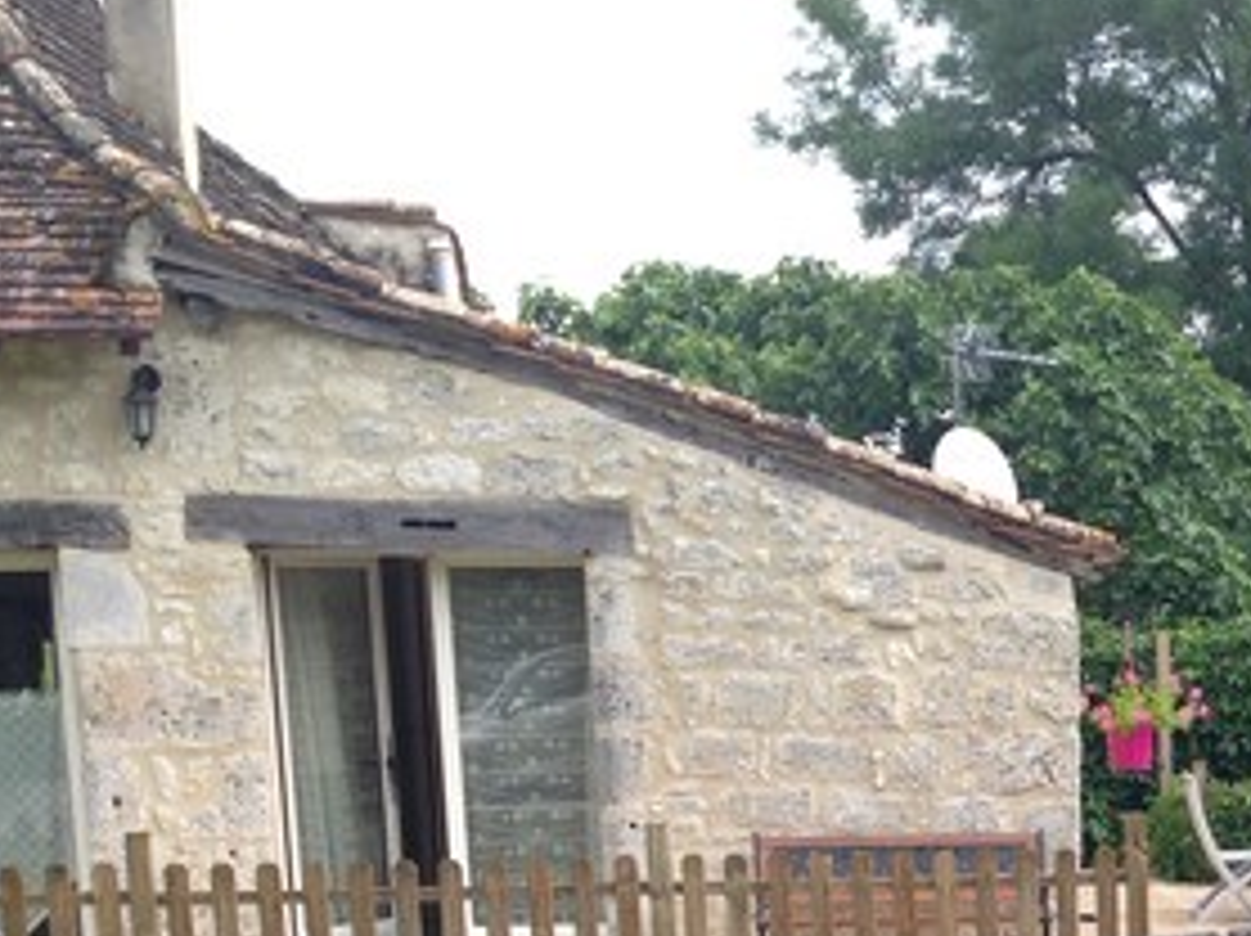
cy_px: 1098
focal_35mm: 95
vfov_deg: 15.0
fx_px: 3430
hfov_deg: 19.2
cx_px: 1602
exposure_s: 1/396
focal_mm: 4.12
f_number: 2.4
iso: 50
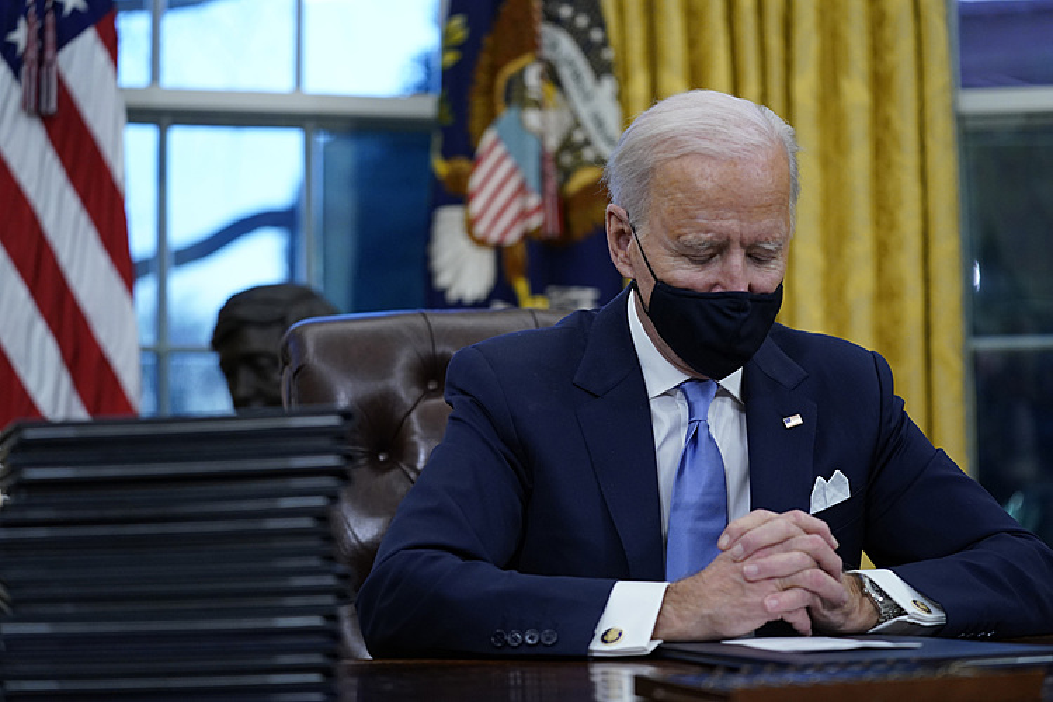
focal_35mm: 70
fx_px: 2047
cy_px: 351
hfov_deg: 28.8
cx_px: 526
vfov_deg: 19.5
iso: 2500
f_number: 2.8
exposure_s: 1/640
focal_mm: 70
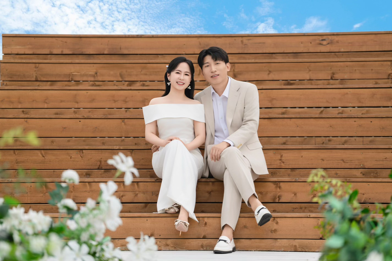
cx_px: 196
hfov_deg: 14.1
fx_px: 1590
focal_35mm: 146
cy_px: 130
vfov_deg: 9.4
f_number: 3.2
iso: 125
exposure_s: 1/1000
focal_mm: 146
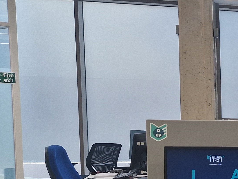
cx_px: 407
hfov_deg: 18.7
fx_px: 585
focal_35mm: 85
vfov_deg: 17.1
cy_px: 164
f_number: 1.8
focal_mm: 5.4
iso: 125
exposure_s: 1/180
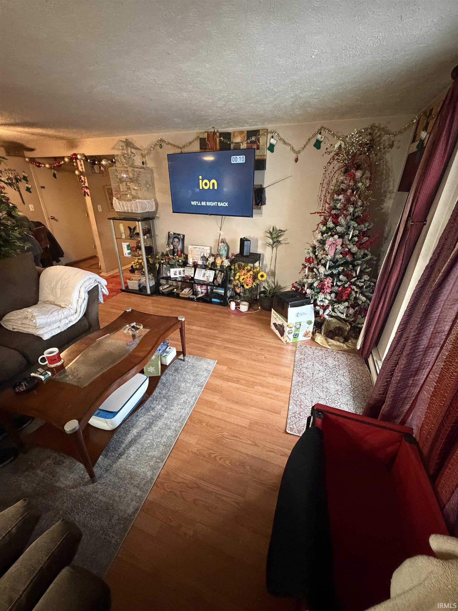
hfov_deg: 85.7
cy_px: 306
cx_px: 229
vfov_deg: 102.1
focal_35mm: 14
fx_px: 247
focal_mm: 2.22
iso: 1250
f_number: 2.2
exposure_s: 1/40
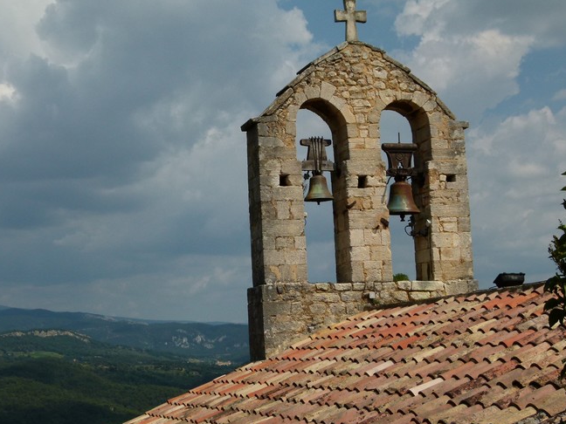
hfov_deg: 30.7
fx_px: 1030
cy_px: 234
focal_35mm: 63
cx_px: 269
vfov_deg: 23.3
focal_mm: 9.2
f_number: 4
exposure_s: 1/1600
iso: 100
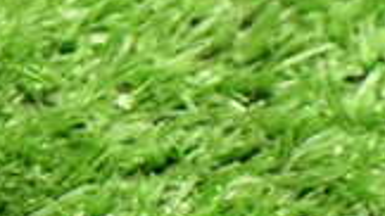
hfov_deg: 16.0
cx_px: -214
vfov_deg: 10.0
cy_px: 83
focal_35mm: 121
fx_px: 1235
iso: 800
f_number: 2.3
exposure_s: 1/40
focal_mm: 5.4
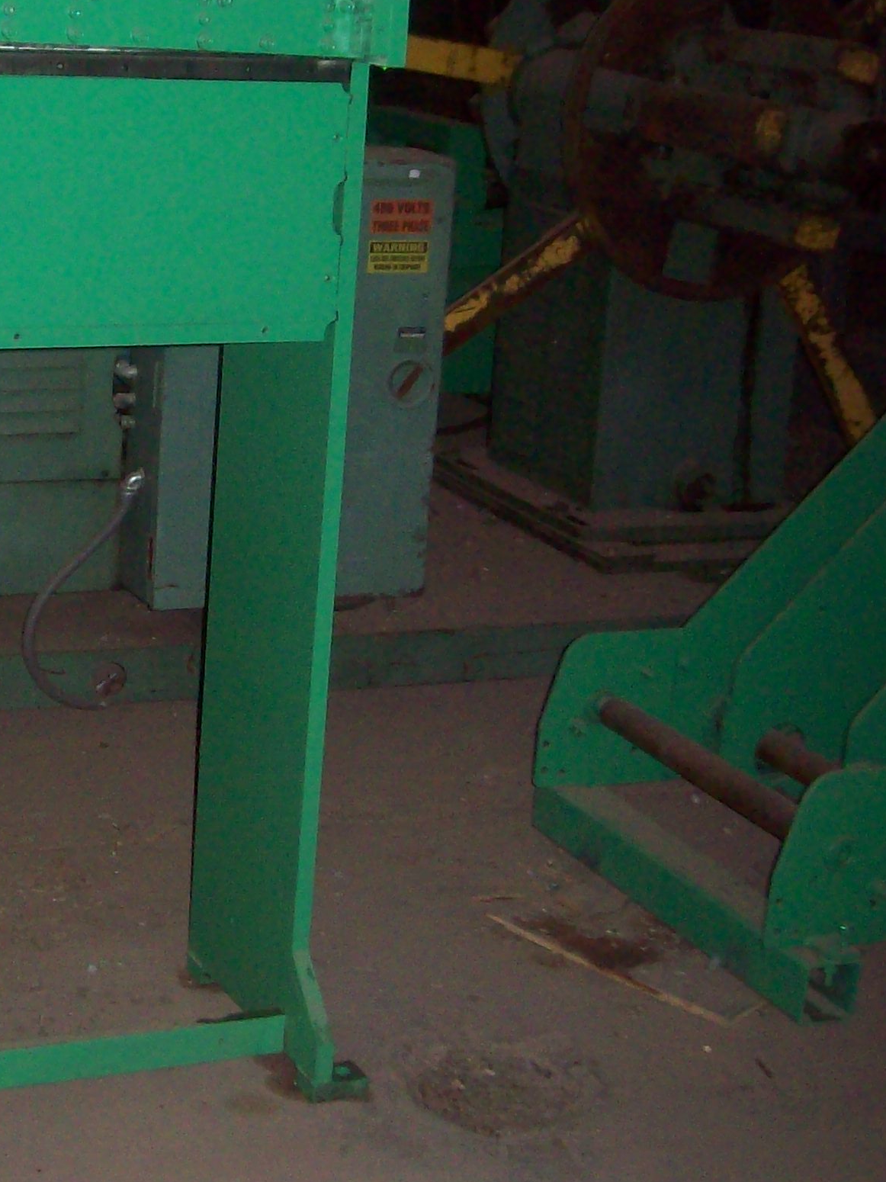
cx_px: 98
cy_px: 387
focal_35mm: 71
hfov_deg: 20.3
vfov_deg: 27.2
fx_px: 2424
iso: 200
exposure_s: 1/64
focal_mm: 6
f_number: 2.7
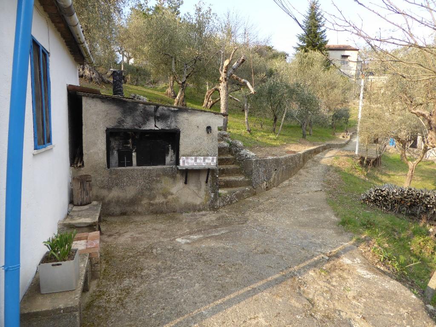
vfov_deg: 56.8
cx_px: 218
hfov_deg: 71.6
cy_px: 164
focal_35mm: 24
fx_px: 302
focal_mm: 4.3
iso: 100
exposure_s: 1/200
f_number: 3.3
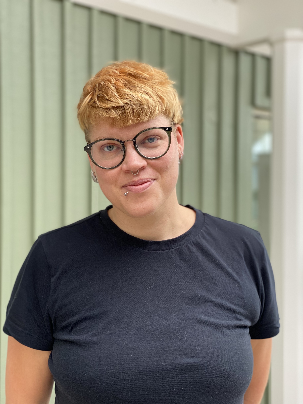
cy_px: 202
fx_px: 607
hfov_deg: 28.0
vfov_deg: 36.8
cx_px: 152
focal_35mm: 52
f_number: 2
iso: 64
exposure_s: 1/122
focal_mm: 6
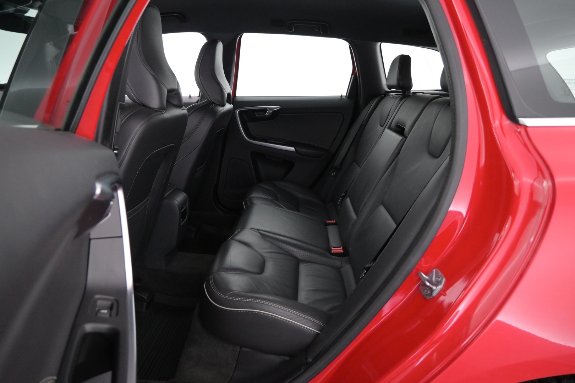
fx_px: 383
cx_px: 288
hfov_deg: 73.7
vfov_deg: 53.1
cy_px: 192
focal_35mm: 24
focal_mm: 16
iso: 2500
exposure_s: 1/50
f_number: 3.5
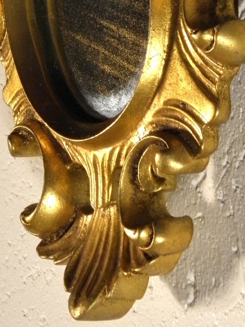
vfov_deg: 6.6
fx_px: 2813
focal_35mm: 298
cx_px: 98
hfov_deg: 5.0
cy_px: -32
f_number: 4.7
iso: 200
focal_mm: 19
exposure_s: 1/25
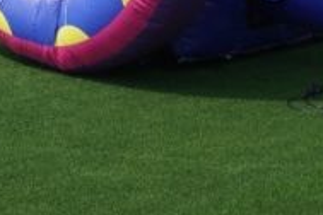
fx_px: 1166
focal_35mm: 130
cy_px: -335
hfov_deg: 15.7
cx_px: 82
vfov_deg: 9.2
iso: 100
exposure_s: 1/640
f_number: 5.6
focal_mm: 16
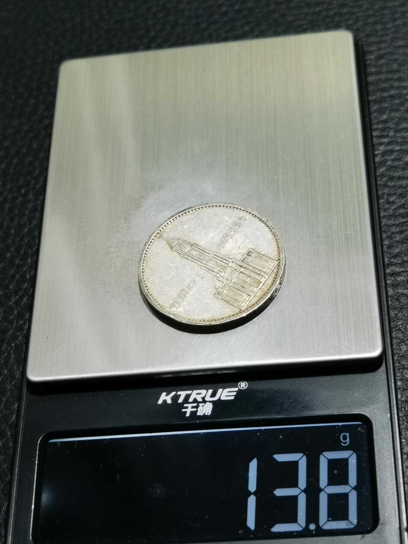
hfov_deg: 22.9
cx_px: 204
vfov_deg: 30.3
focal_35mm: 64
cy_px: 272
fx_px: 1006
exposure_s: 1/100
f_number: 1.9
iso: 125
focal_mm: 6.67
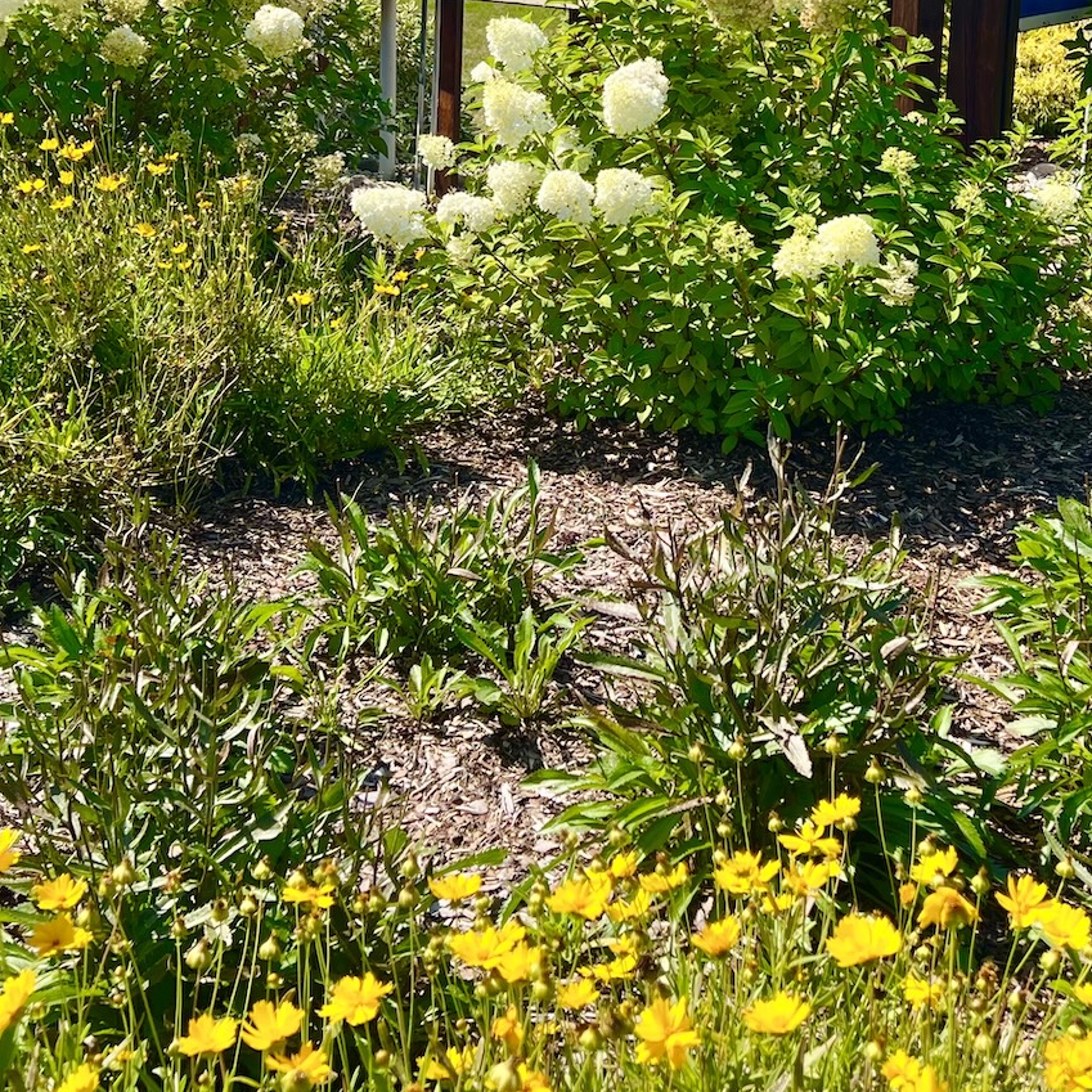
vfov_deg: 31.7
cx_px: 585
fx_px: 1856
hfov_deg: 32.8
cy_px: 180
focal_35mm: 52
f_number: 1.5
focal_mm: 5.7
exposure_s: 1/3257
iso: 50
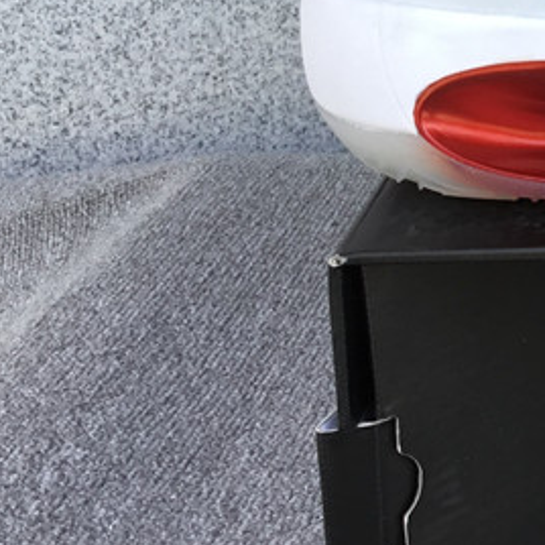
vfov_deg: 18.6
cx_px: 858
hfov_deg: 16.8
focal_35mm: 92
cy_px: 56
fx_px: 1639
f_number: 2.4
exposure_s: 1/116
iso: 25
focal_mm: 3.3
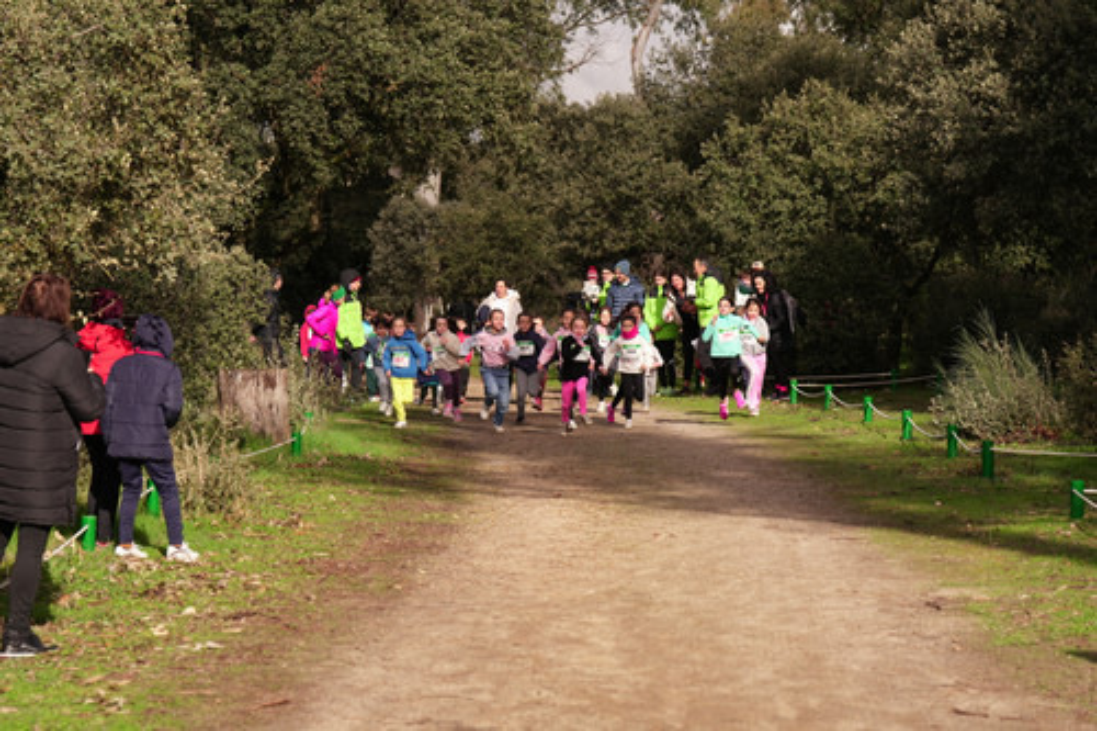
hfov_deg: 18.6
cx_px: 548
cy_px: 366
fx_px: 3351
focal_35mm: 110
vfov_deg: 12.4
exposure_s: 1/2000
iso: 400
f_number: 5.6
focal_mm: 110
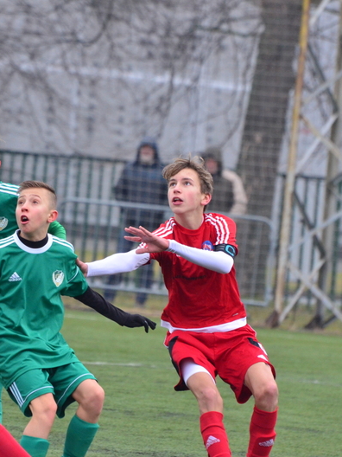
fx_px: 6323
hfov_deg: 3.1
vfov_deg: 4.1
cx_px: 155
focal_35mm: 480
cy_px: 228
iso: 1600
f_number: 6.3
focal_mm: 220
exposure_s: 1/500
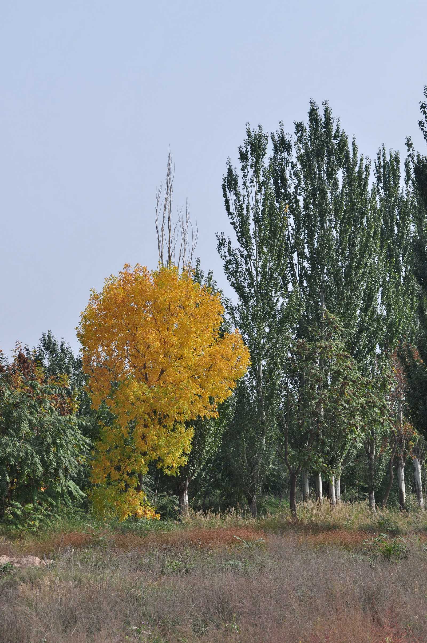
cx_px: 214
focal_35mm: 117
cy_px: 322
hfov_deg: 11.7
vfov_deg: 17.5
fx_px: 2086
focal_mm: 78
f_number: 8
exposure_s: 1/640
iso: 200
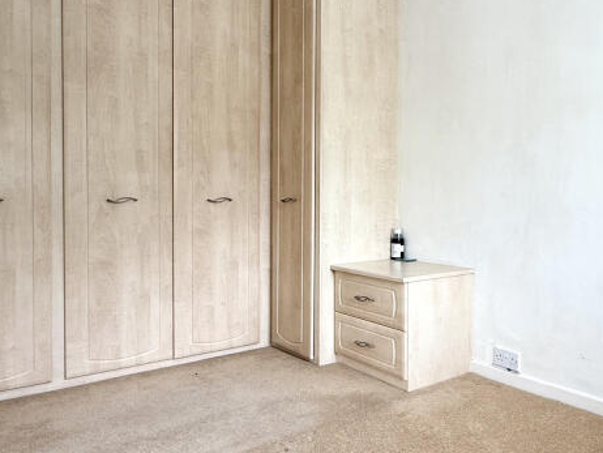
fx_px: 540
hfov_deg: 56.9
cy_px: 213
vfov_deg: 45.5
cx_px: 409
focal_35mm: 31
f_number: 2.2
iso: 64
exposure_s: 1/99
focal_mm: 2.22
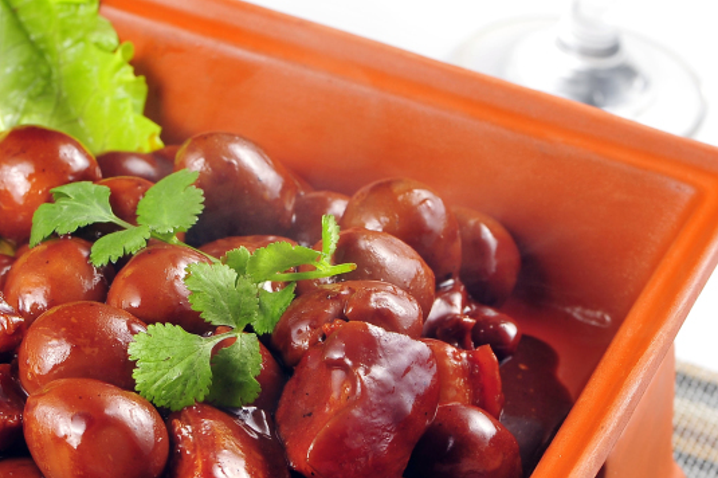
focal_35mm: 201
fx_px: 4006
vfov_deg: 6.8
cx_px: 181
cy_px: 351
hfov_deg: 10.2
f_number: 13
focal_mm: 105
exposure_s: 1/100
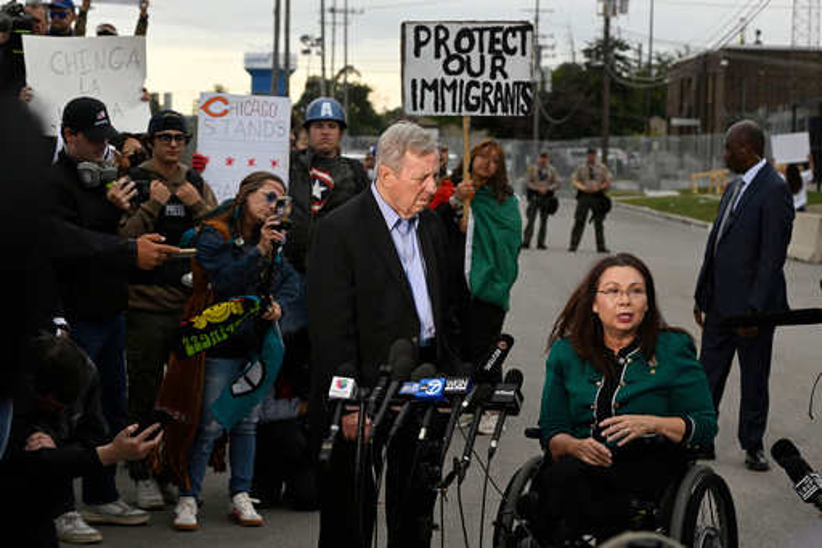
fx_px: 2100
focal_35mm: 92
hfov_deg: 22.1
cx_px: 411
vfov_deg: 14.9
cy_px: 274
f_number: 6.3
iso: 640
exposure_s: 1/800
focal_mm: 92
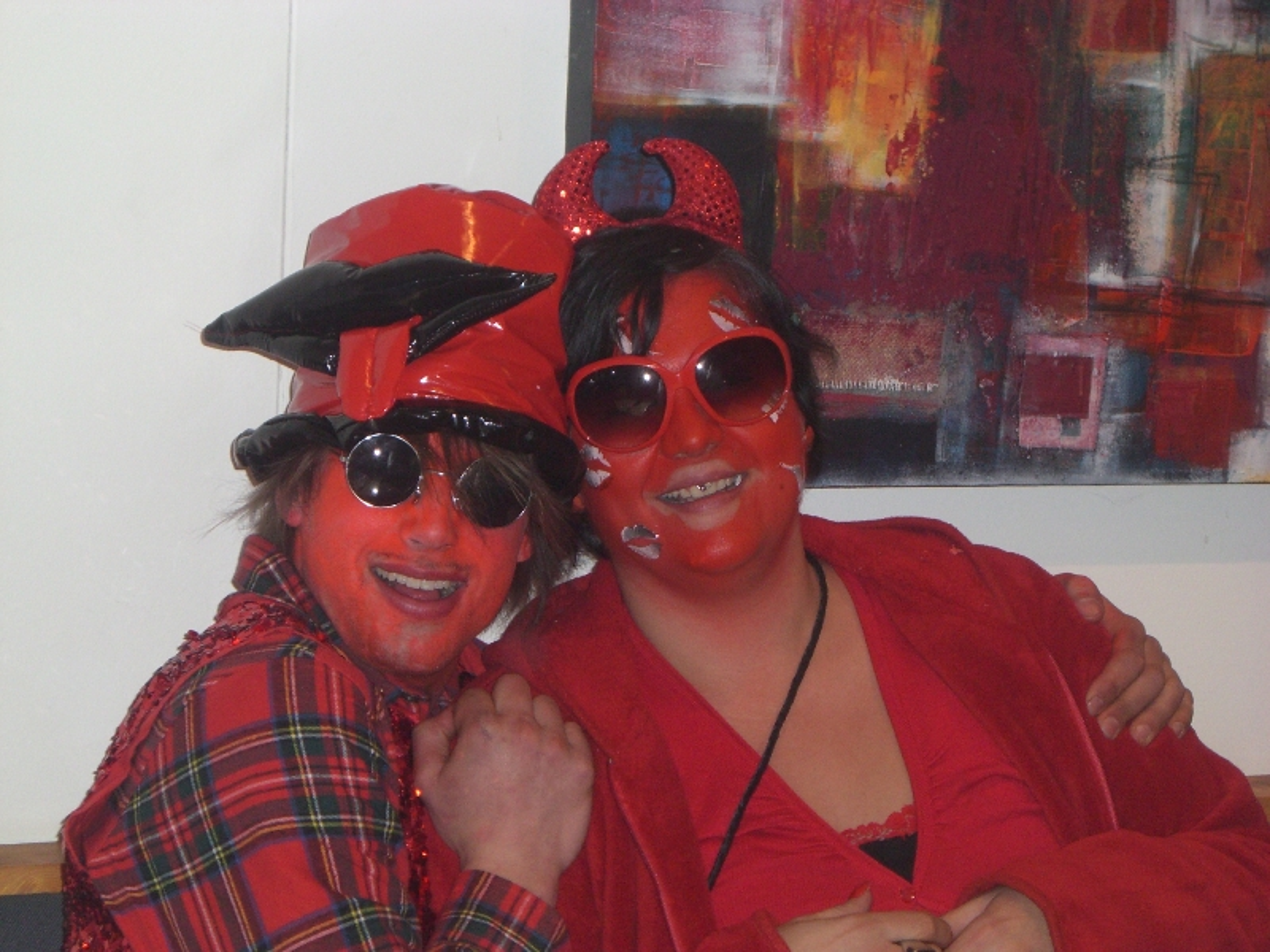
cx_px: 635
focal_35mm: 114
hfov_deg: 17.3
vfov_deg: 13.0
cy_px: 476
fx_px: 4182
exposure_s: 1/60
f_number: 5.2
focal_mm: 18.6
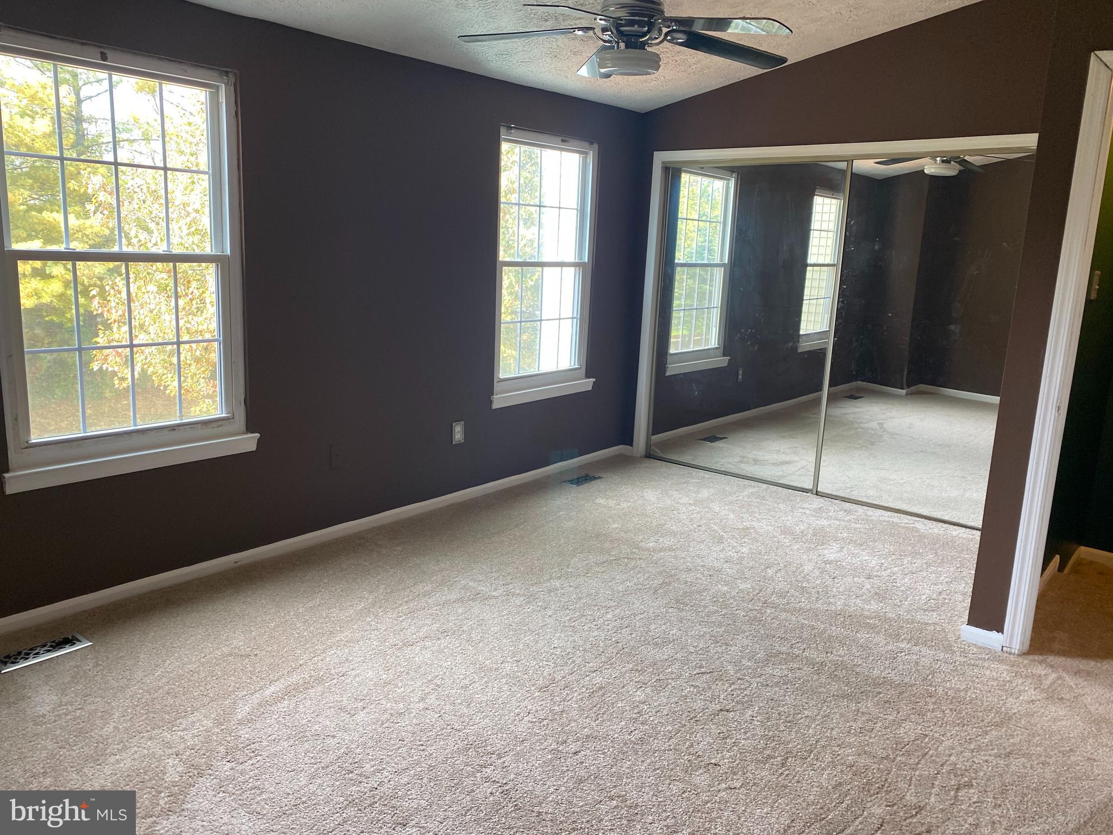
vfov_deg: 53.1
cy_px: 418
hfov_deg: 67.3
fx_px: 836
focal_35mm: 26
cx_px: 556
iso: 125
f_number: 1.8
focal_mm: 4.25
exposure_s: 1/122
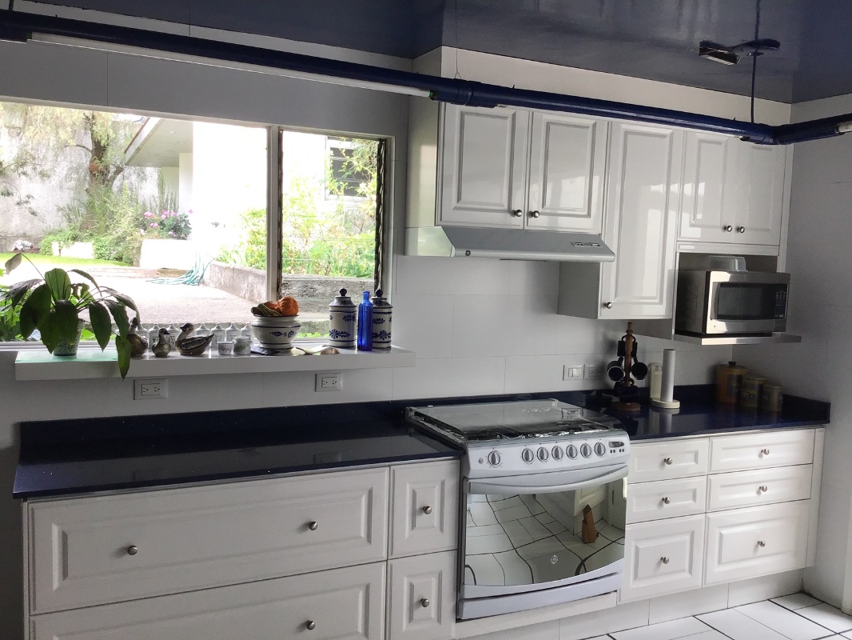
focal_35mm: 31
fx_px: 763
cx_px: 426
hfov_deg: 58.3
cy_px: 320
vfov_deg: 45.5
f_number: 2.4
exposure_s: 1/60
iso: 32
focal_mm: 3.3
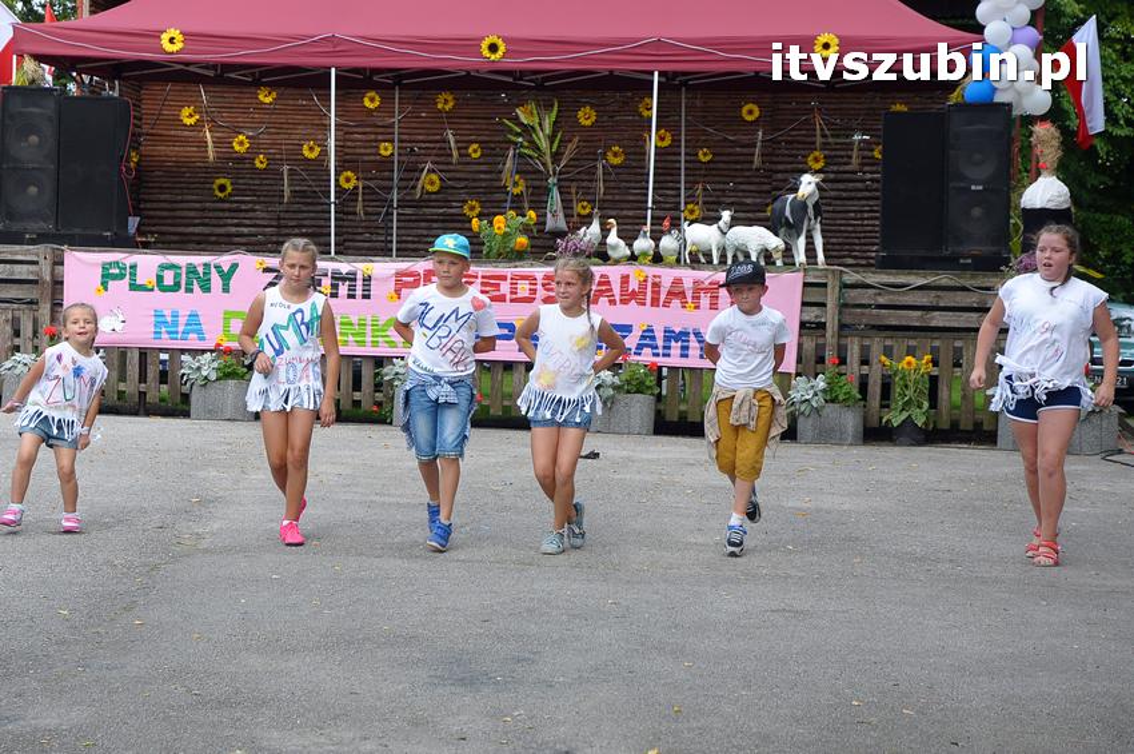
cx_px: 567
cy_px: 377
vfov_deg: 18.1
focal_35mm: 75
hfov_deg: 27.0
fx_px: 2360
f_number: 9
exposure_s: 1/320
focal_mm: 50
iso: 640
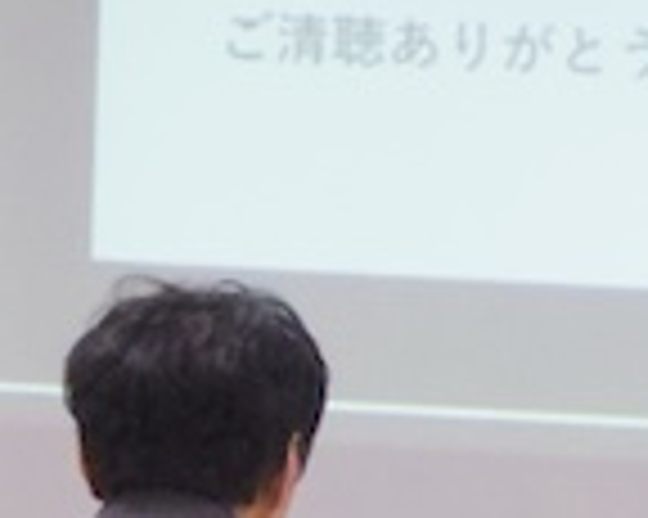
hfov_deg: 5.3
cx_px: -513
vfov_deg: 4.3
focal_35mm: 359
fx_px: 6880
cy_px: 149
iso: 1600
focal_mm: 14.4
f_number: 4.5
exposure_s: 1/80
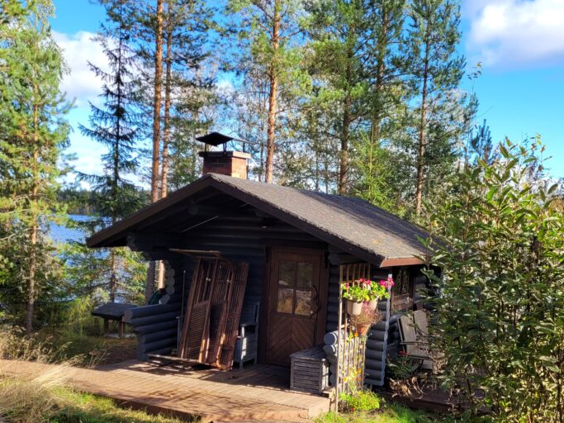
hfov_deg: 47.8
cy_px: 270
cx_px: 298
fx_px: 635
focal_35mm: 39
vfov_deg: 36.5
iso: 40
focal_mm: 5.4
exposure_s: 1/675
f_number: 1.8
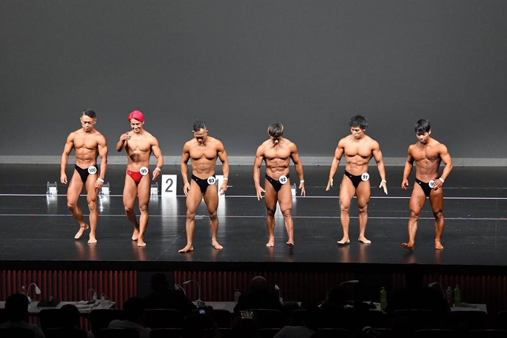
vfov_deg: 9.1
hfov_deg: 13.6
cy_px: 169
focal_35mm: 151
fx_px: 2126
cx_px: 253
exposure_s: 1/400
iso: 5000
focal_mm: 100
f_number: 5.6
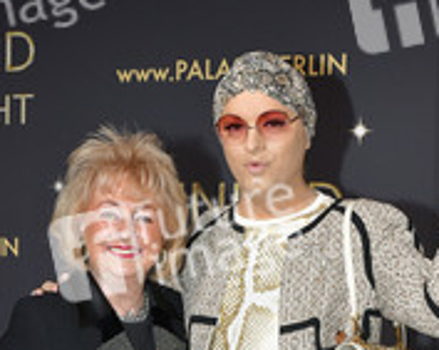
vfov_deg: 21.5
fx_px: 882
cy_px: 367
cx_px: 248
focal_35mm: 68
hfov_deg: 27.9
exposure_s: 1/250
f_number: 6.3
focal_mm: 32
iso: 1250
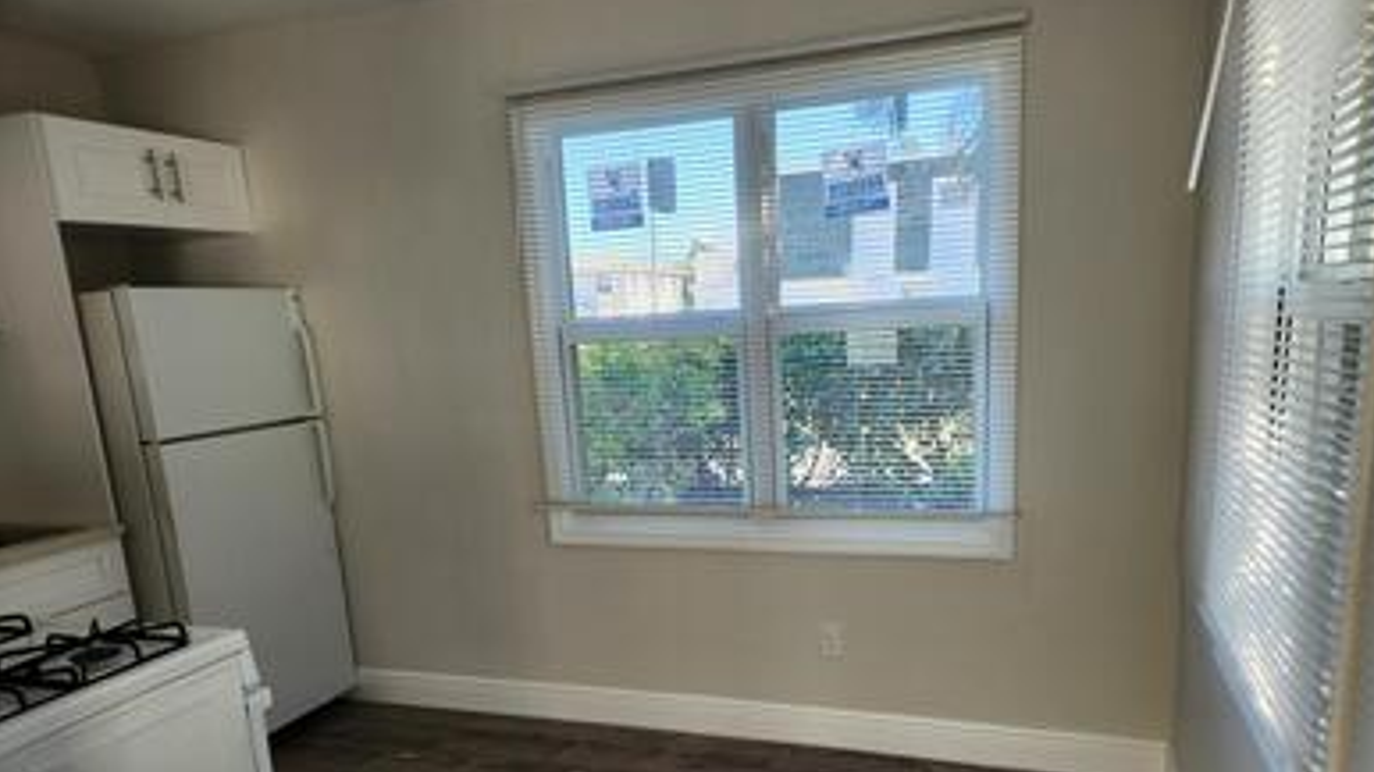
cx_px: 705
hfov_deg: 71.9
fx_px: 947
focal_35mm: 26
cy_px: 512
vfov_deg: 43.8
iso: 64
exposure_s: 1/180
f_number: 1.8
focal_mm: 5.4
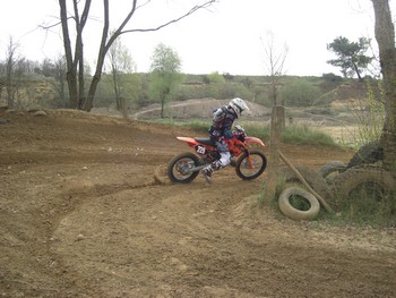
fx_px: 435
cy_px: 149
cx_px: 198
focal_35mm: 38
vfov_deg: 37.8
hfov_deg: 48.9
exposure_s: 1/400
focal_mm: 7.9
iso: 80
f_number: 2.8
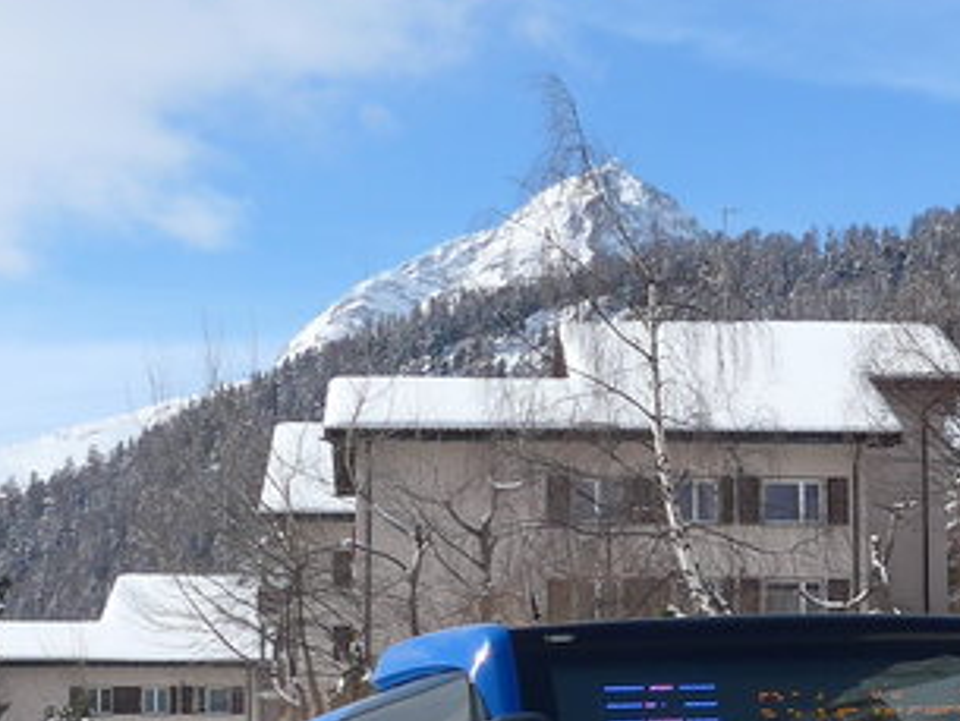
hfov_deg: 17.1
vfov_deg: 12.9
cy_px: 639
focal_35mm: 114
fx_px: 3163
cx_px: 818
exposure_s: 1/1600
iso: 80
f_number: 3.2
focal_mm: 6
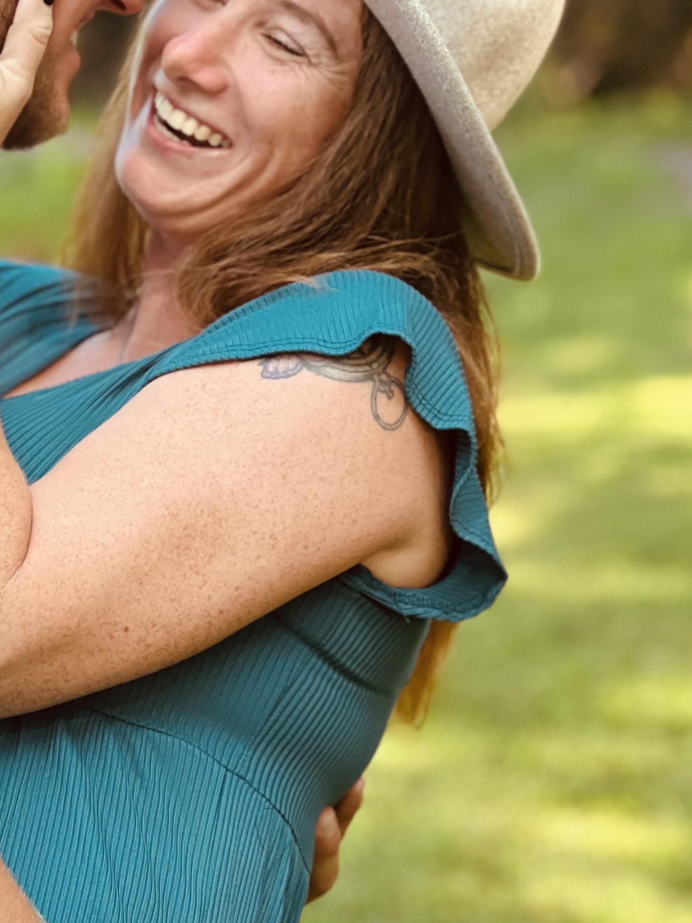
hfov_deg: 9.5
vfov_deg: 12.7
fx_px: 4132
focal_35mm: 155
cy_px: 384
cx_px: 53
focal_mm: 9
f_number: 2.8
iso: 100
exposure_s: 1/121
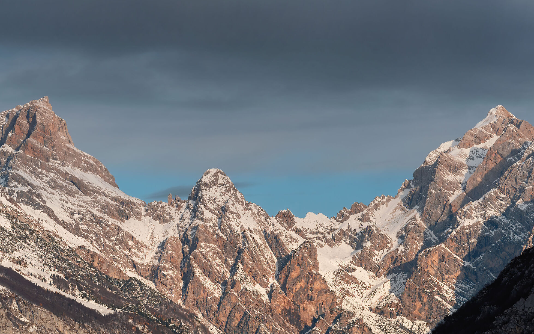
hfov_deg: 8.4
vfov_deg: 5.2
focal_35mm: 250
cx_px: 255
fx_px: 3638
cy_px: 214
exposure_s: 1/250
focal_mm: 200
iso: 125
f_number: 7.1
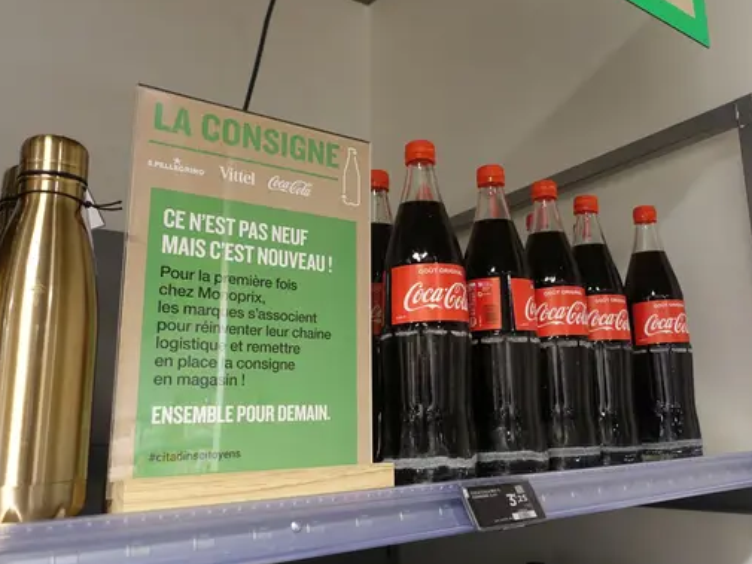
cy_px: 267
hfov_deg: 56.2
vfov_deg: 44.2
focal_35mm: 32
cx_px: 466
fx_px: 695
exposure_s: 1/40
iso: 320
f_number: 2.8
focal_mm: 8.8
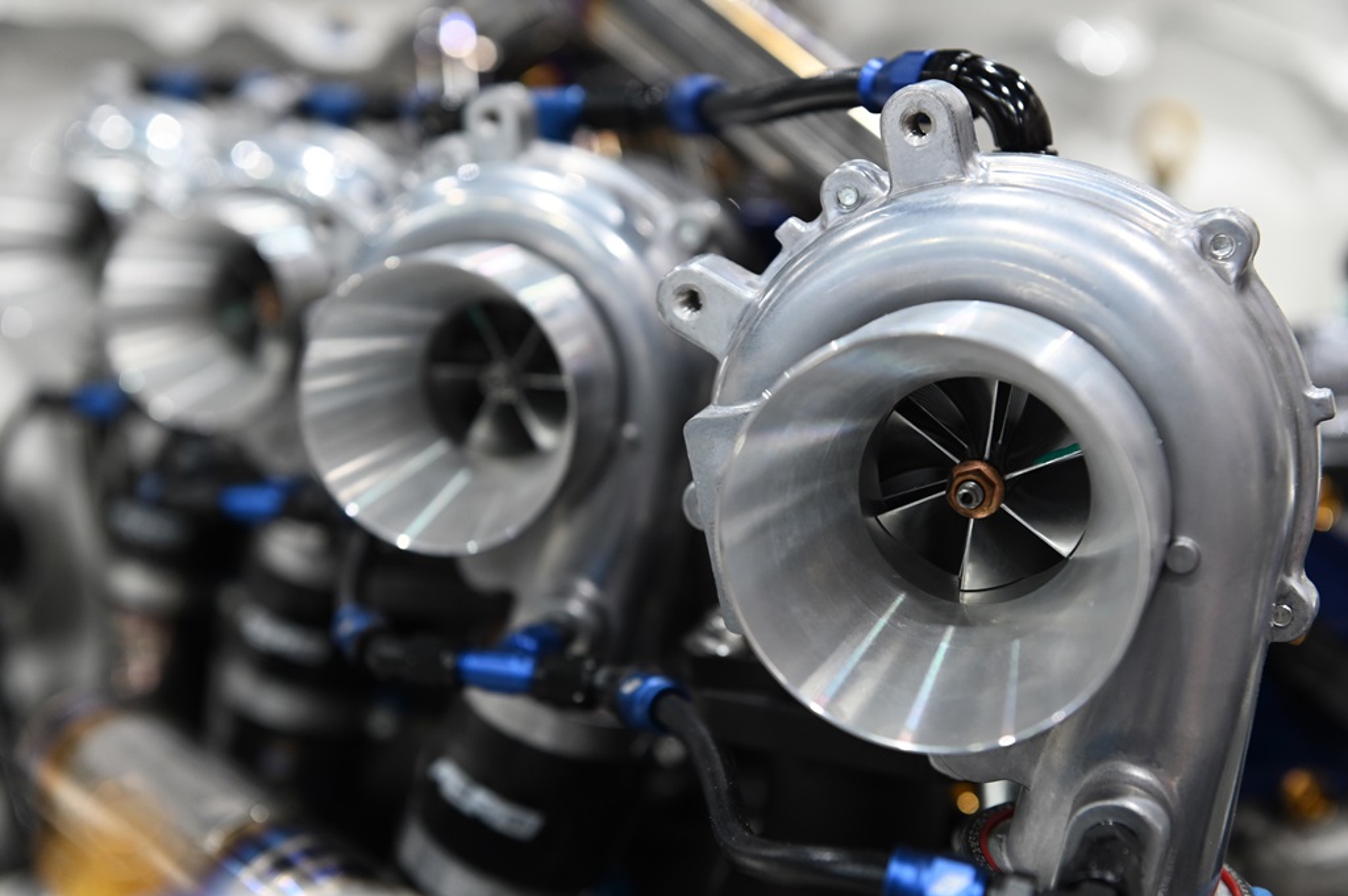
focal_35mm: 50
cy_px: 448
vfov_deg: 26.9
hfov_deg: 39.6
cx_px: 674
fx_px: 1871
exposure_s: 1/60
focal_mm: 50
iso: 1600
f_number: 4
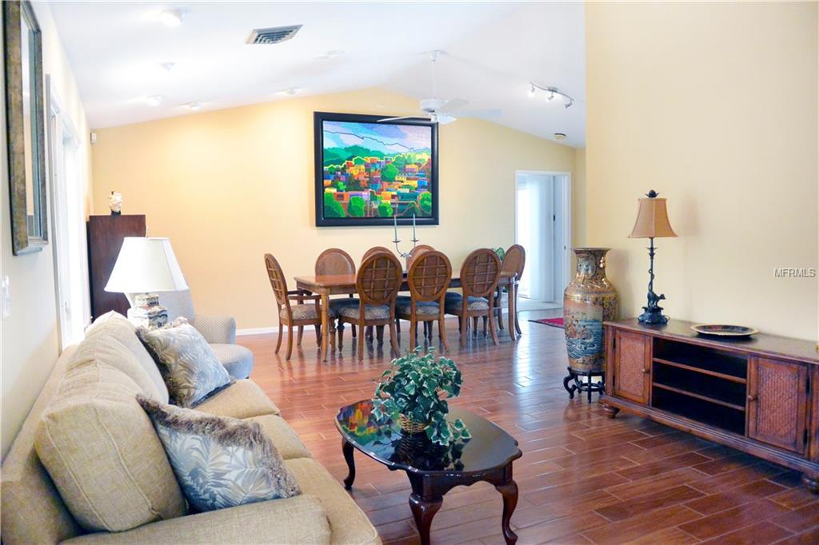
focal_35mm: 27
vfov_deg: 47.9
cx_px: 410
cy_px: 272
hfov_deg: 67.4
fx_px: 614
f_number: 3.5
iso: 800
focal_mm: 10
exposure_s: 1/60
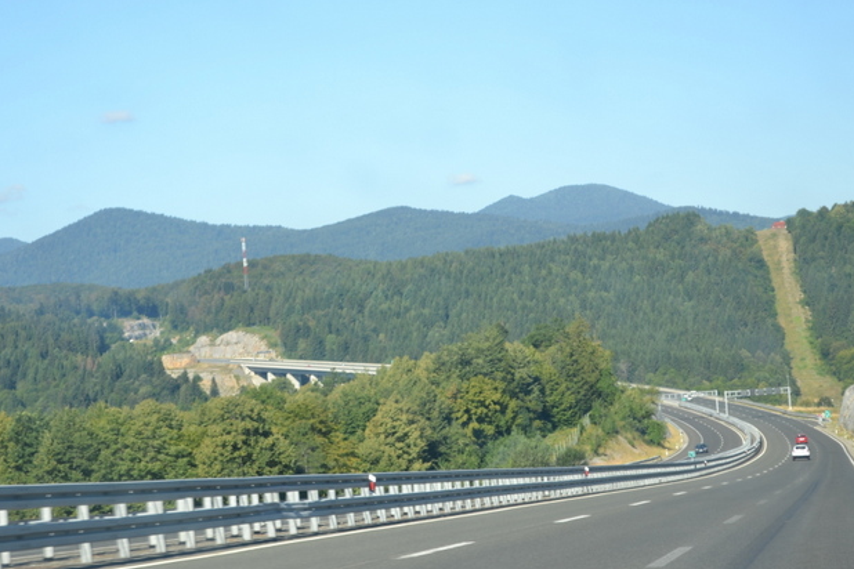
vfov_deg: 13.5
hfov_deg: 20.2
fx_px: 2396
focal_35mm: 101
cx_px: 365
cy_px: 354
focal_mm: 52
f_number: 6.3
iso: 100
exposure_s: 1/160
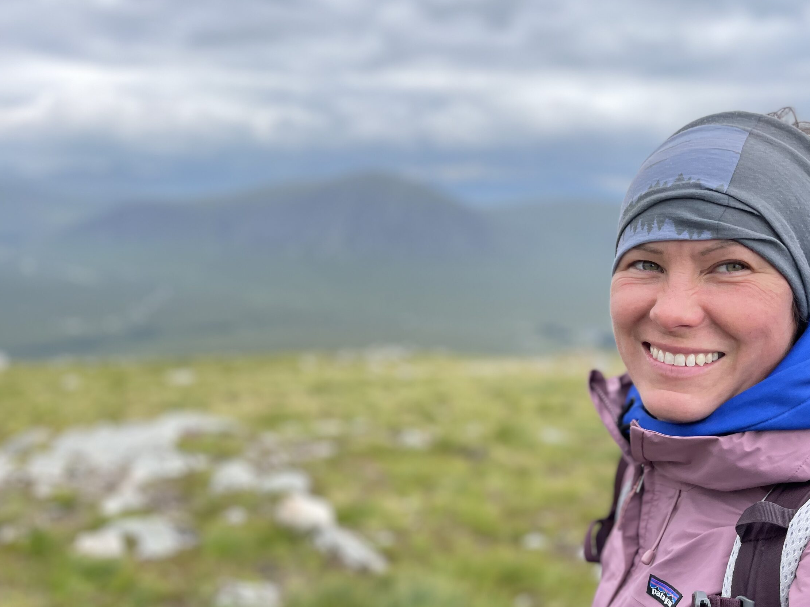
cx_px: 400
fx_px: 702
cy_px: 335
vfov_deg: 46.7
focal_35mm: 30
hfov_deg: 60.0
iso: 50
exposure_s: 1/2053
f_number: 1.6
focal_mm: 4.2
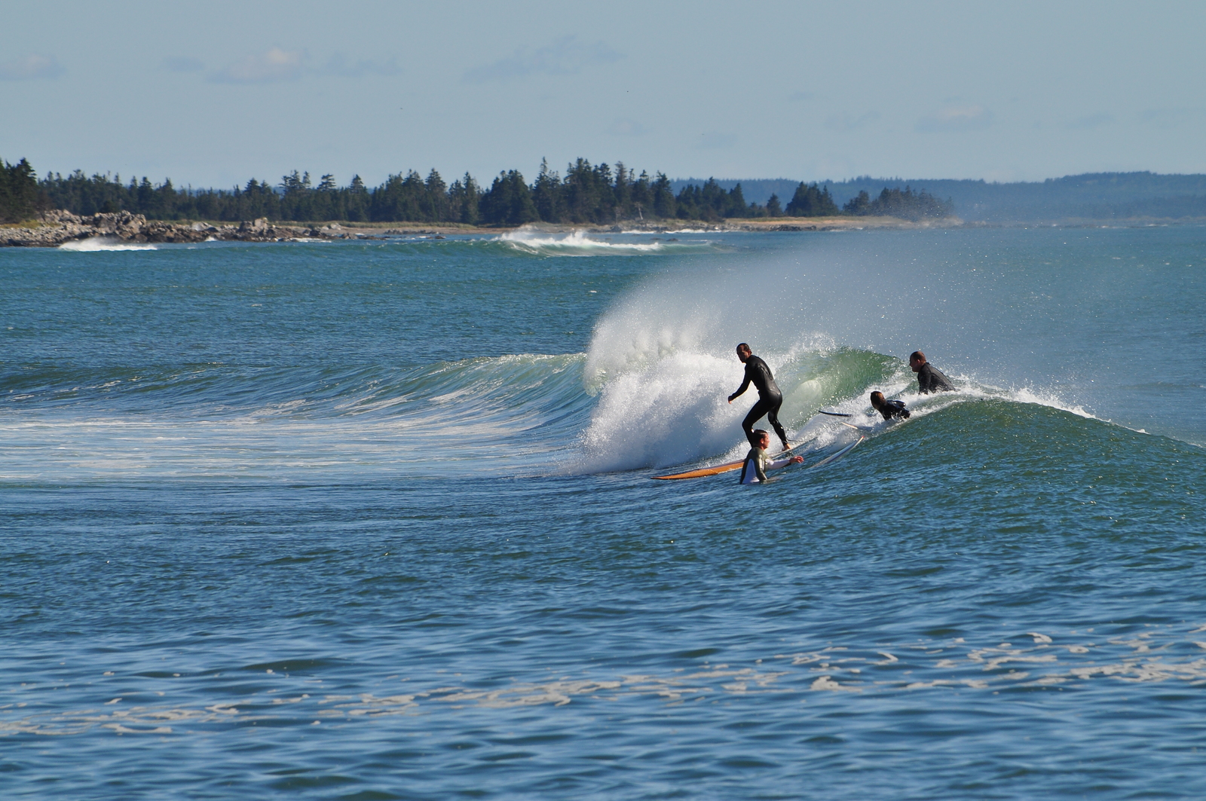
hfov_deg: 4.6
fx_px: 15058
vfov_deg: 3.0
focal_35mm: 450
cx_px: 603
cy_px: 400
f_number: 11
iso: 200
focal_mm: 300
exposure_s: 1/400
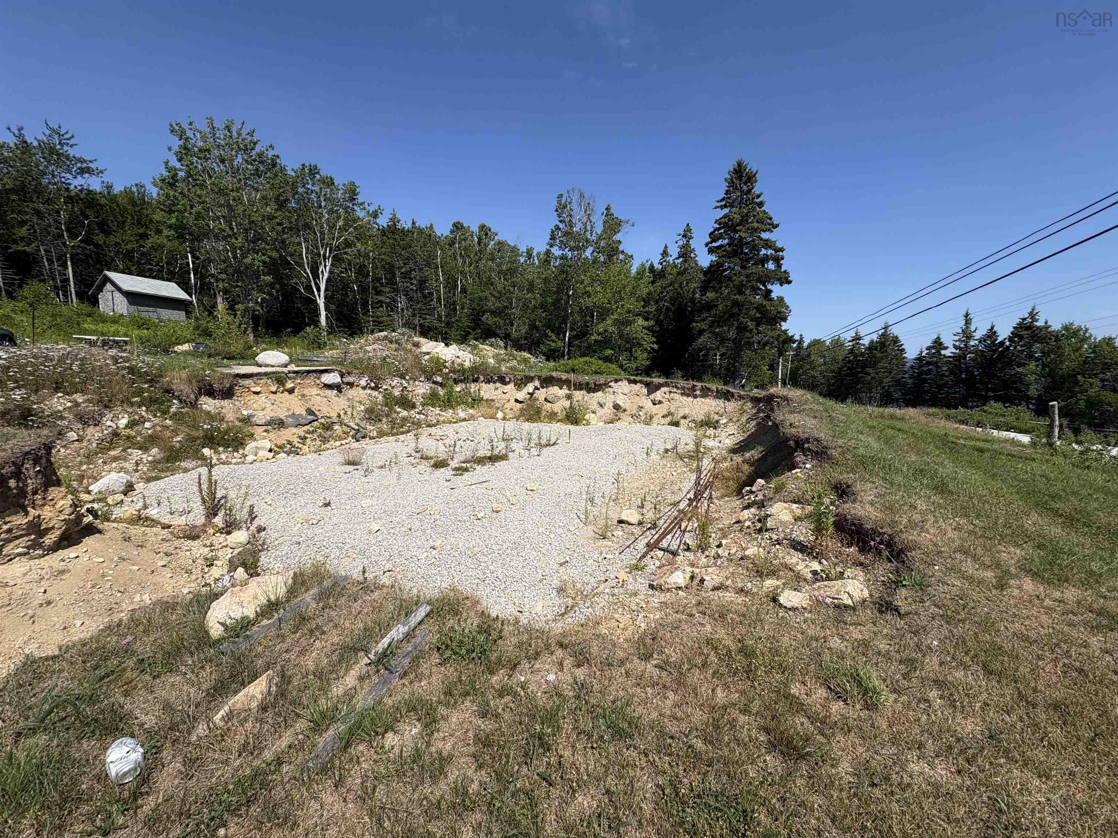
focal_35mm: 14
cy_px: 419
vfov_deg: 85.7
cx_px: 559
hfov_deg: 102.1
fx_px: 452
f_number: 2.2
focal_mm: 2.22
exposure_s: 1/2674
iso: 50
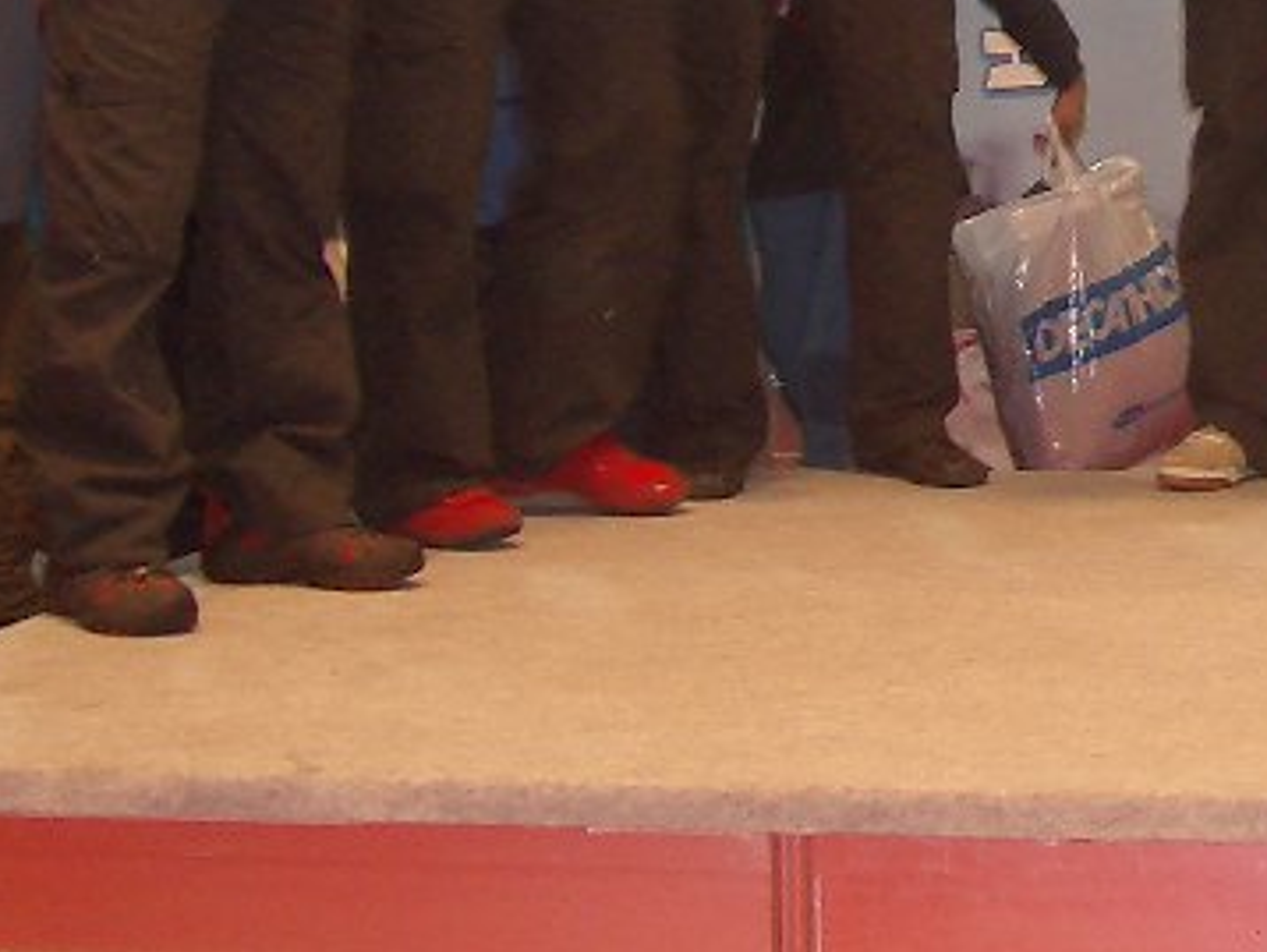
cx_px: 1486
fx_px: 3663
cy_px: -287
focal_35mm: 100
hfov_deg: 18.7
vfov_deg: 14.2
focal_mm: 5.8
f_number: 2.6
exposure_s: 1/40
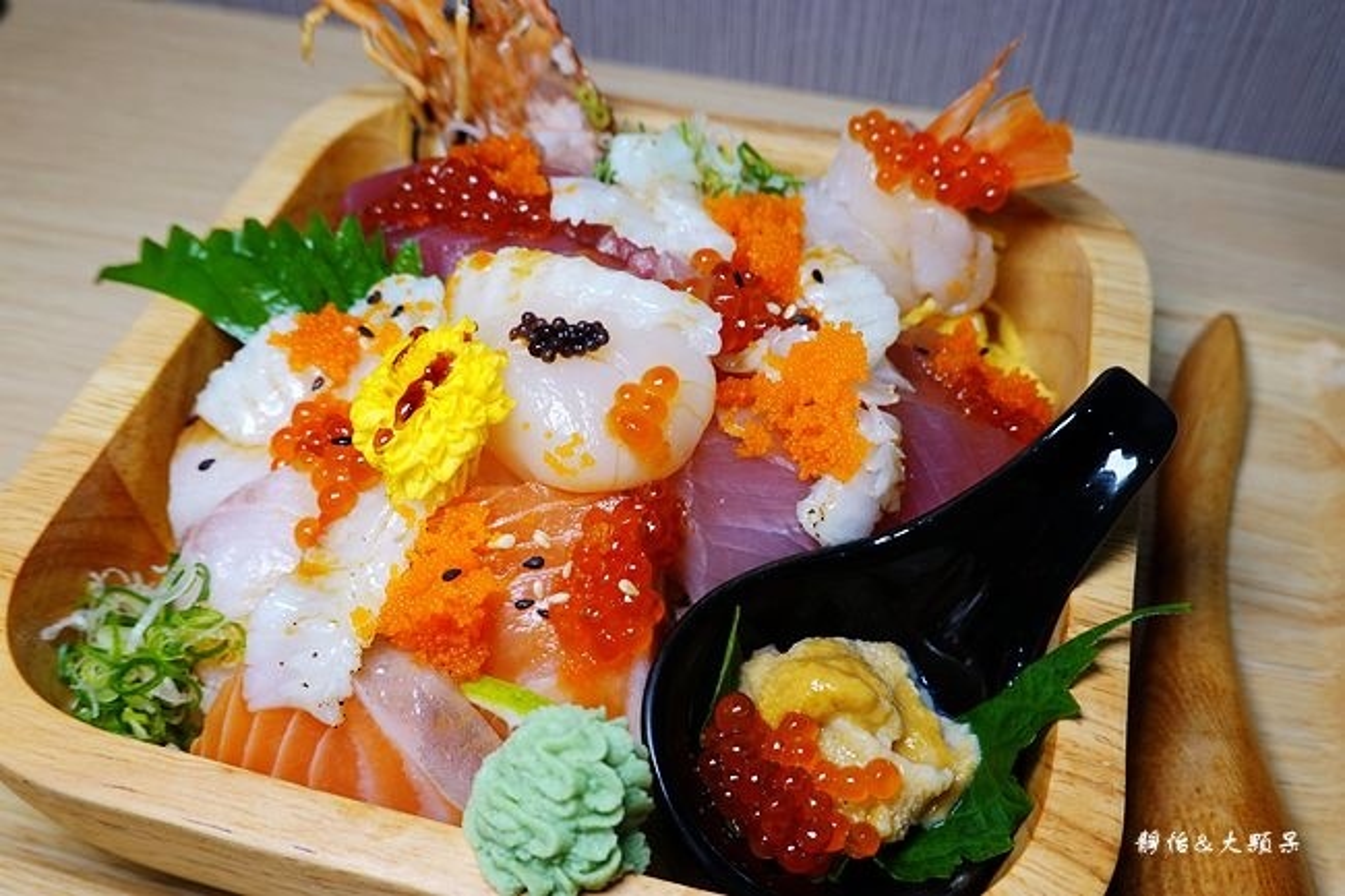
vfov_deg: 38.9
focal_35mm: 34
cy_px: 448
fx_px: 1270
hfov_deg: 55.8
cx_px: 672
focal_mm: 12.76
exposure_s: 1/50
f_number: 3.5
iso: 125
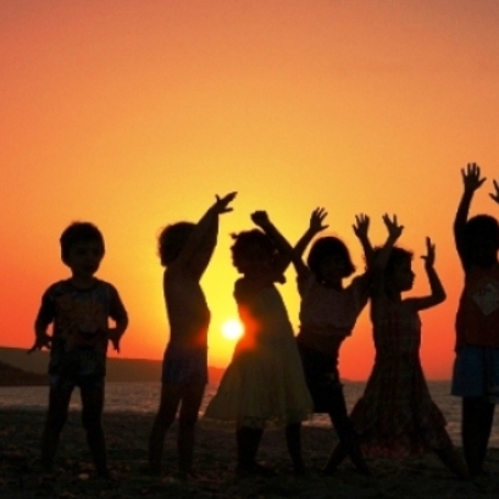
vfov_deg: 17.7
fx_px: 1598
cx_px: 439
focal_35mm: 98
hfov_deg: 17.5
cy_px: 242
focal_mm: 40
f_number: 8
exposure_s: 1/640
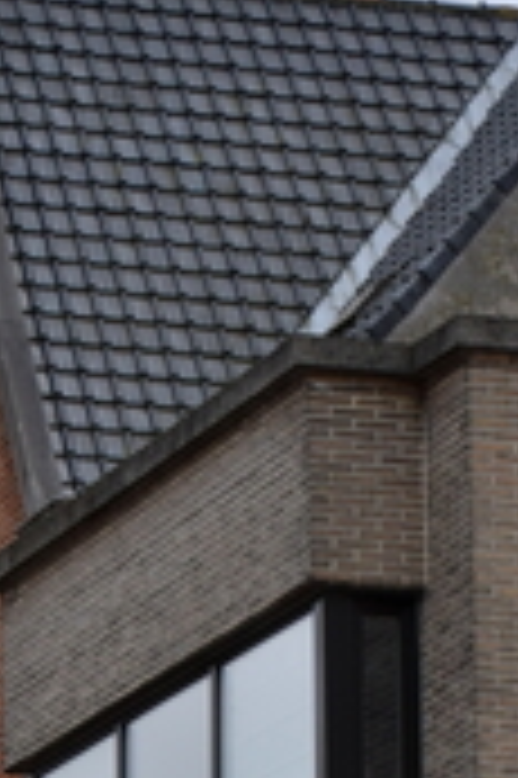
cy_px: 1201
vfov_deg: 7.1
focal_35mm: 287
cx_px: -149
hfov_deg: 4.8
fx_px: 6201
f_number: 5
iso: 400
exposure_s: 1/1250
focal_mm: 55
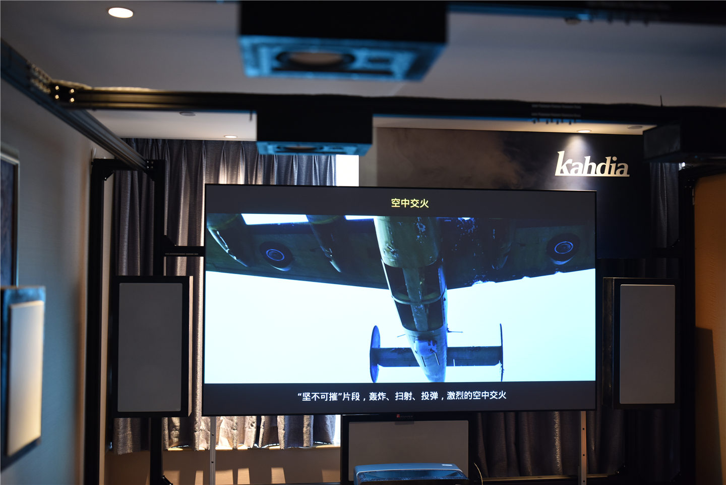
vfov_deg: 33.4
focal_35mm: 40
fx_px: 807
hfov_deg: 48.4
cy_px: 242
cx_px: 363
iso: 1000
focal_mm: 40
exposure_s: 1/80
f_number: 1.8
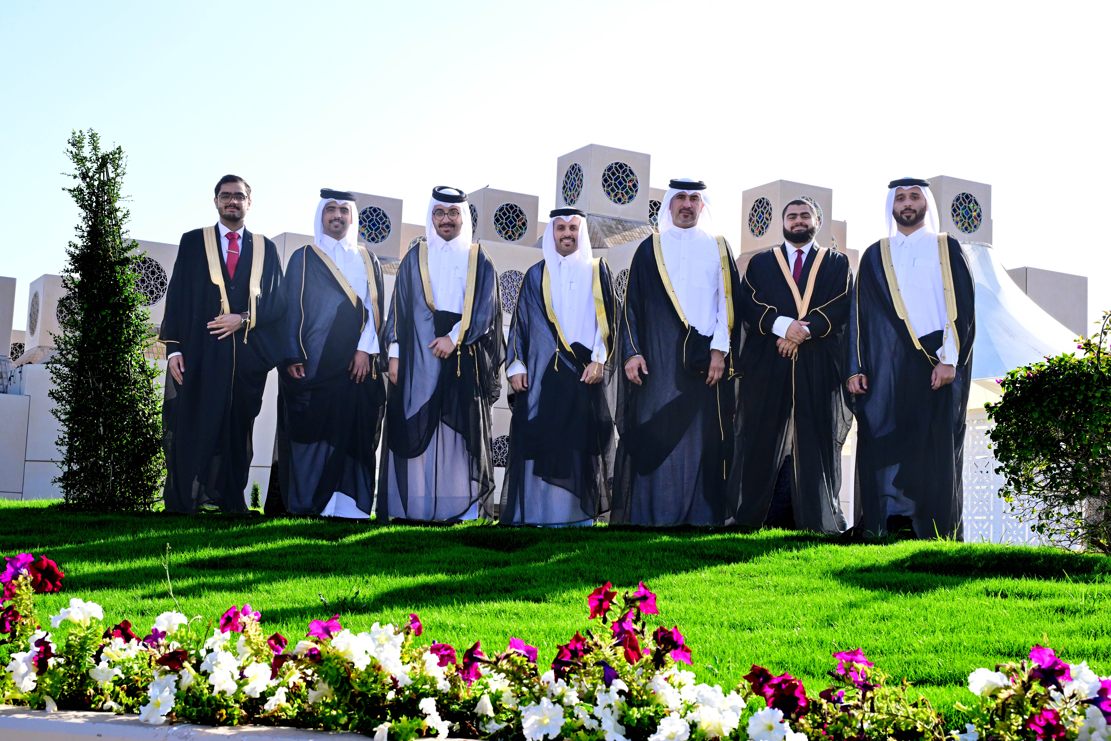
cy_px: 370
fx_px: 1481
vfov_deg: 28.1
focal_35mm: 48
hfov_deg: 41.1
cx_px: 556
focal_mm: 48
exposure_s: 1/800
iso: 1600
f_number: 11
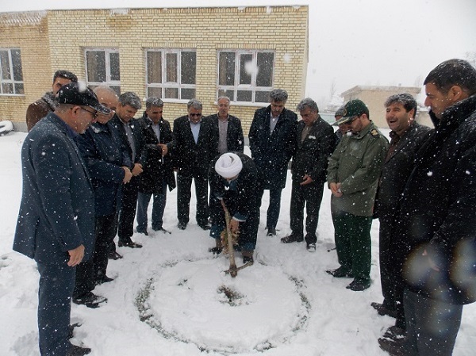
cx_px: 238
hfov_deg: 74.0
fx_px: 316
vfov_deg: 58.8
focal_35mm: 23
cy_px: 178
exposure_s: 1/2000
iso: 25
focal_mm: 4
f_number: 3.1
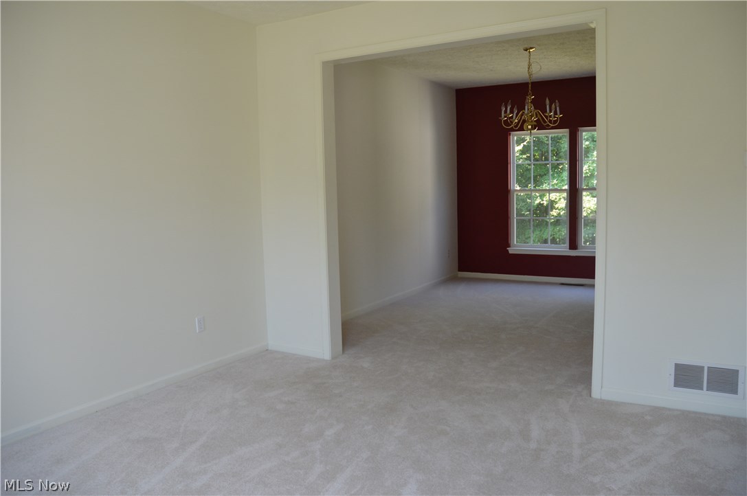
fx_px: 560
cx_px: 374
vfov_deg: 47.8
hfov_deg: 67.4
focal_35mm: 27
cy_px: 248
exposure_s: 1/100
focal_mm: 18
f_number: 4.5
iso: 400
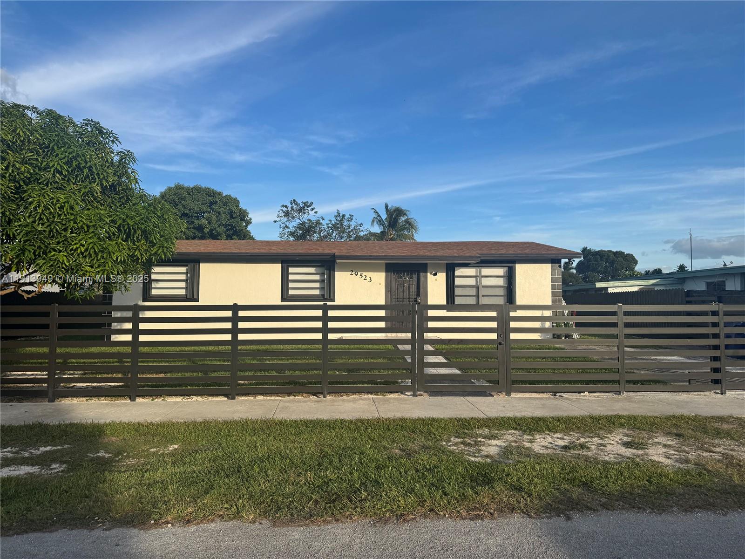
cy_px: 280
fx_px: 517
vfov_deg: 56.8
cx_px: 372
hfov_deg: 71.6
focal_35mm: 24
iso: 80
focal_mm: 6.76
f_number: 1.78
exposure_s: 1/4049
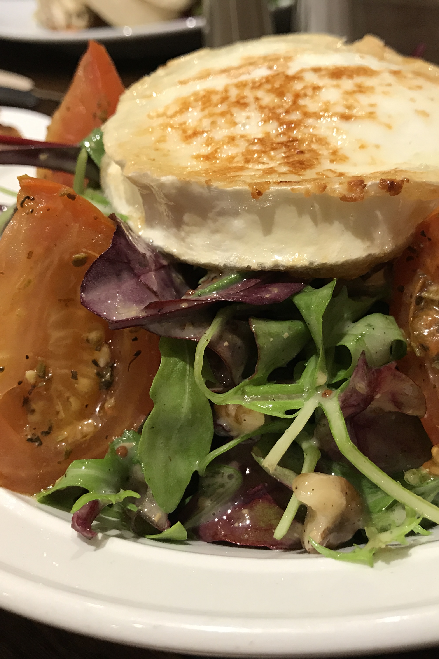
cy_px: 330
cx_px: 254
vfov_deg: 49.6
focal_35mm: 39
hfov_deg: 34.1
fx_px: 713
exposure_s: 1/25
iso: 40
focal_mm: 3.99
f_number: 1.8
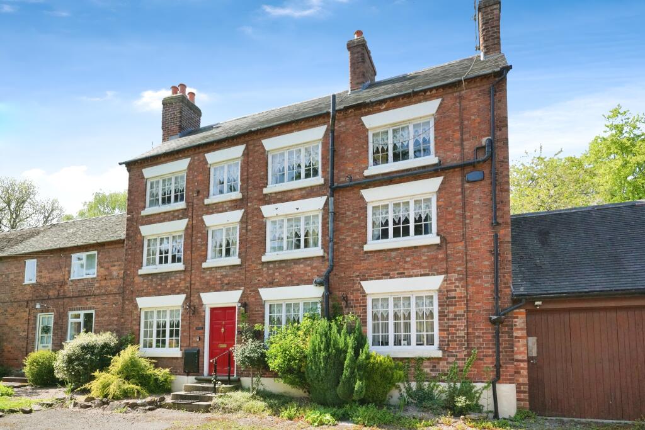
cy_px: 215
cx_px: 322
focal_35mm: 21
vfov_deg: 59.5
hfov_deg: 81.2
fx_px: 376
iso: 2000
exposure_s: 1/2500
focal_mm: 21
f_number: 7.1
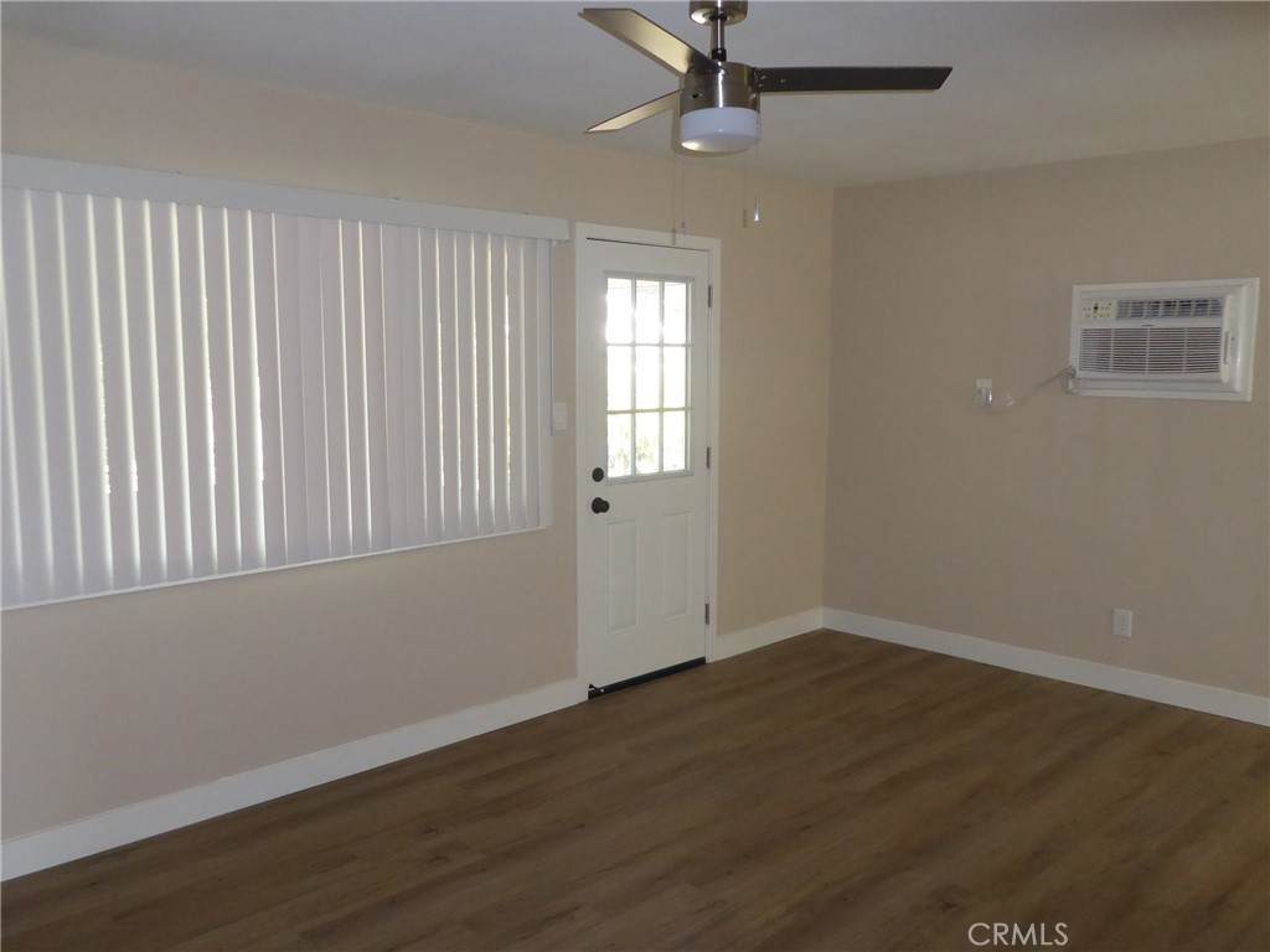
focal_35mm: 29
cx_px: 635
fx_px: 1064
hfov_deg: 61.7
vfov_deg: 48.2
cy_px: 476
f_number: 3.5
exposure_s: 1/60
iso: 500
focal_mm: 5
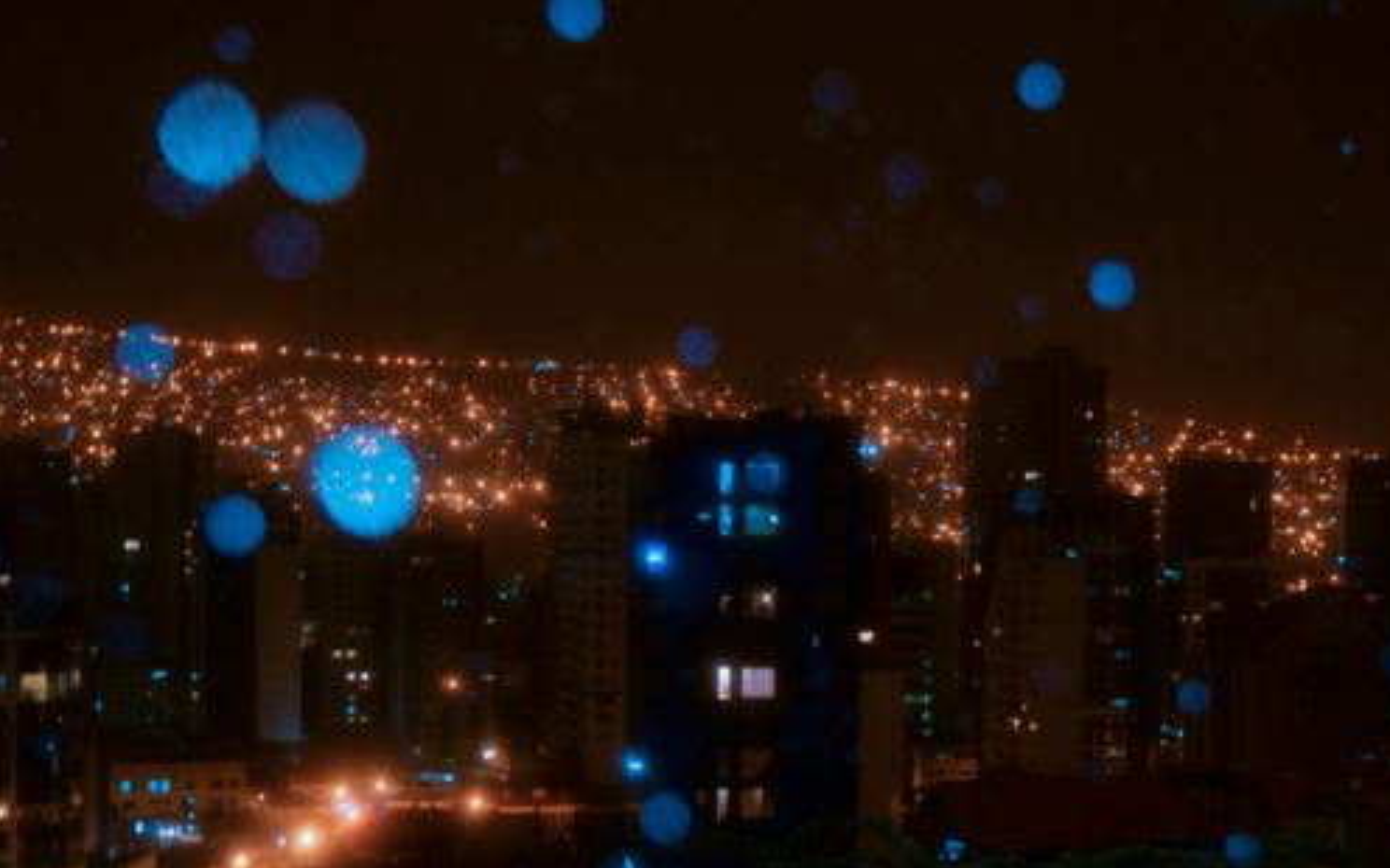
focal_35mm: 51
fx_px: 1932
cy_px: 610
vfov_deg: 25.1
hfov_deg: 39.5
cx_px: 757
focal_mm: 31
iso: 200
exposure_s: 1/8
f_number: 2.8
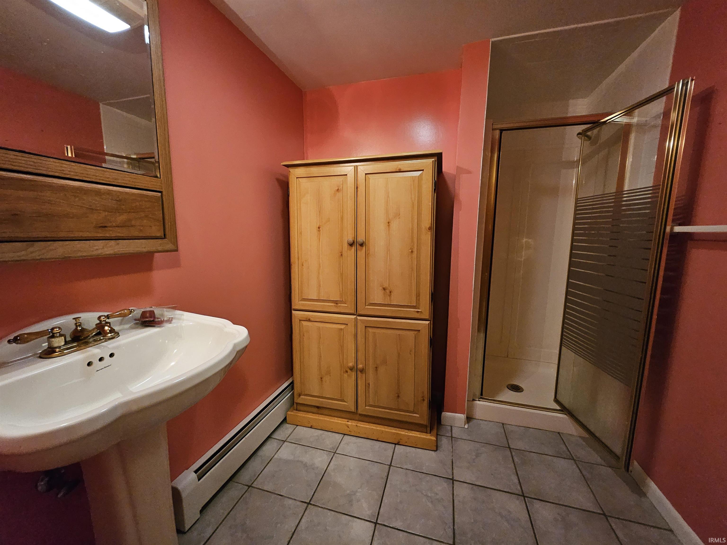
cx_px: 364
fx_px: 273
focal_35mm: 13
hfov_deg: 106.2
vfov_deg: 89.9
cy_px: 272
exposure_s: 1/30
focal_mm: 1.74
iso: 640
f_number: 2.2
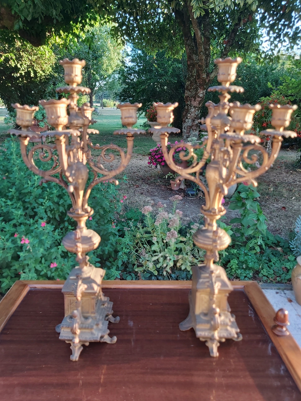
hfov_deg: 51.3
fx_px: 313
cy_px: 195
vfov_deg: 65.3
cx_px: 145
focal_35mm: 27
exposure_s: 1/100
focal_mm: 3.92
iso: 80
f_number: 1.7
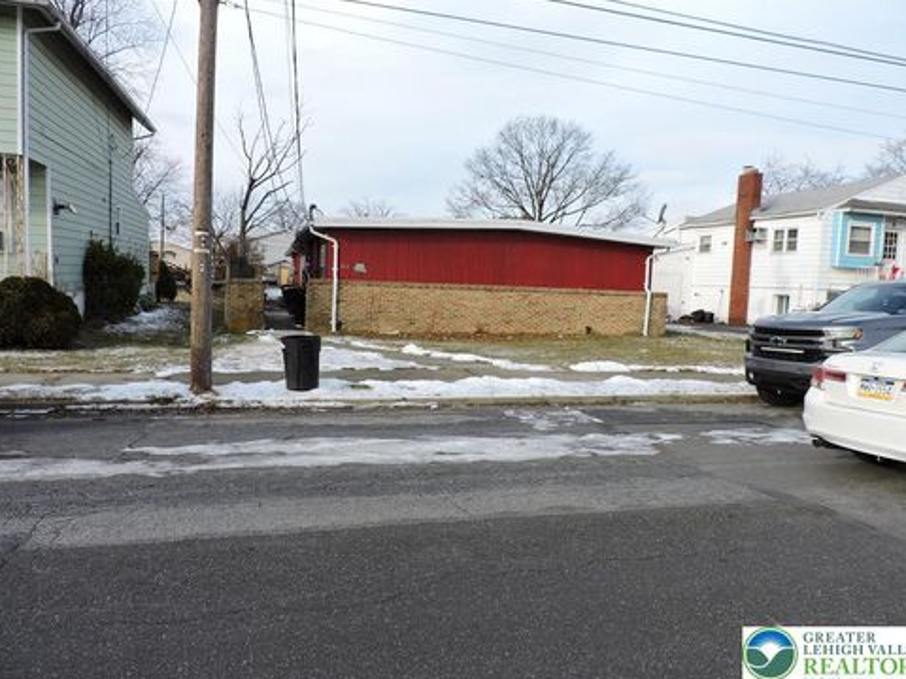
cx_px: 459
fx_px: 654
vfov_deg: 54.9
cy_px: 335
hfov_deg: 69.4
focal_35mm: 25
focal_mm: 4.3
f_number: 3
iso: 100
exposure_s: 1/500
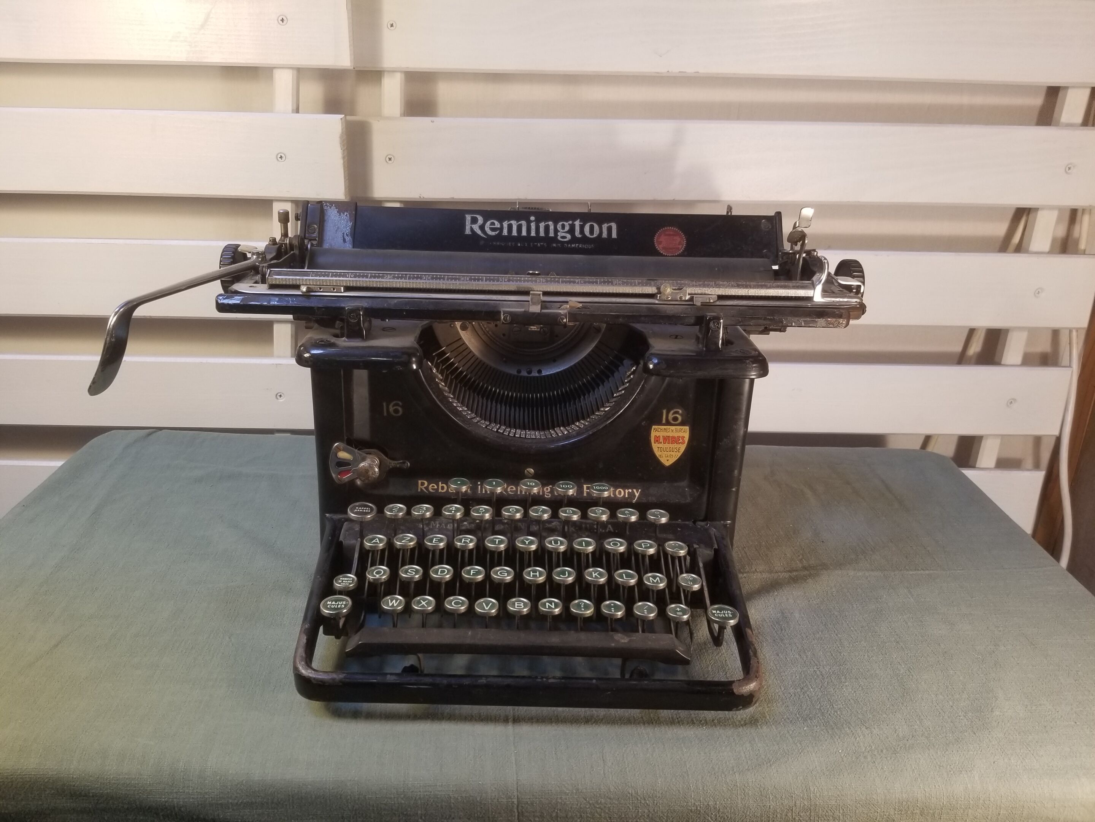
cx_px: 548
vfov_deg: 53.1
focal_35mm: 26
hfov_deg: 67.3
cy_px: 411
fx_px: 822
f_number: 1.7
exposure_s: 1/100
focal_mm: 4.25
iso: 100
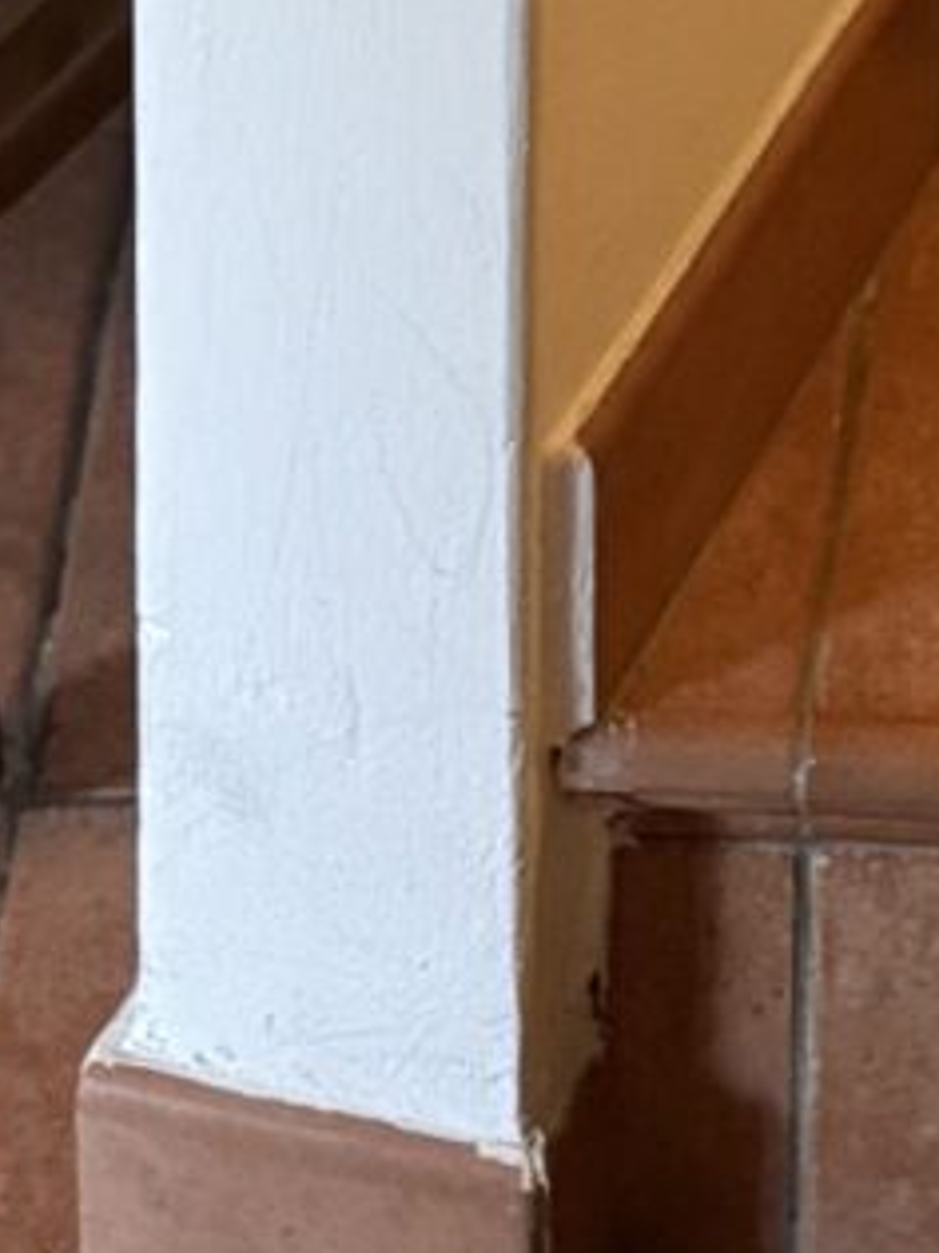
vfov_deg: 9.7
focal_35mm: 156
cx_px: 1357
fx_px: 5646
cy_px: -2518
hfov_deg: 9.3
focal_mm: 6.76
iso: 500
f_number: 1.78
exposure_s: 1/50
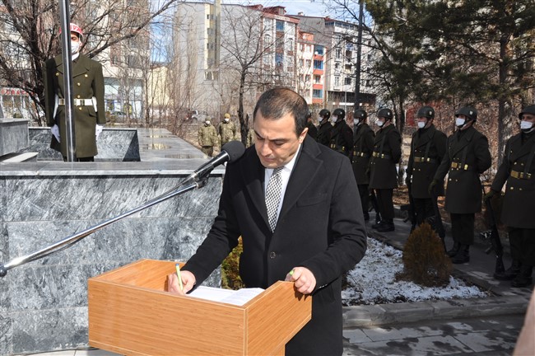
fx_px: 534
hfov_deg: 53.2
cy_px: 178
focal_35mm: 36
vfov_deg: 36.8
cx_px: 268
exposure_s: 1/200
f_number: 10
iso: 200
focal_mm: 24
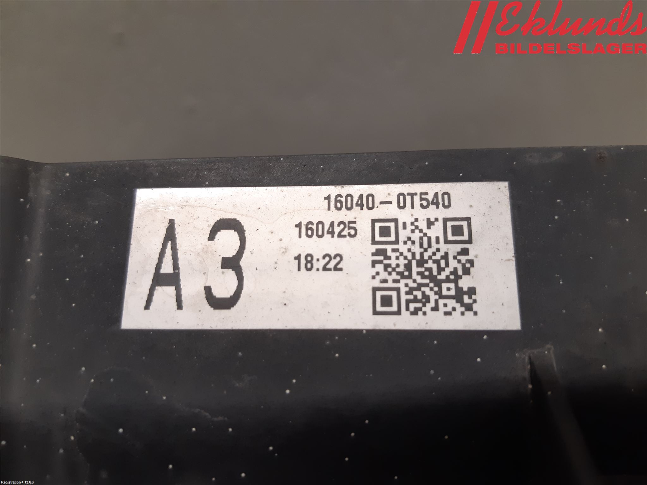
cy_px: 242
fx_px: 486
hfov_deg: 67.3
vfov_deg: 53.1
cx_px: 324
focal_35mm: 26
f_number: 1.7
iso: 80
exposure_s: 1/50
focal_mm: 3.93
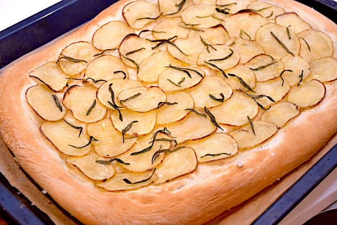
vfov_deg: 21.6
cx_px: 168
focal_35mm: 63
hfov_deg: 31.9
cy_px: 112
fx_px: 590
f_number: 4.5
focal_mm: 42
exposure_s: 1/60
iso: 640
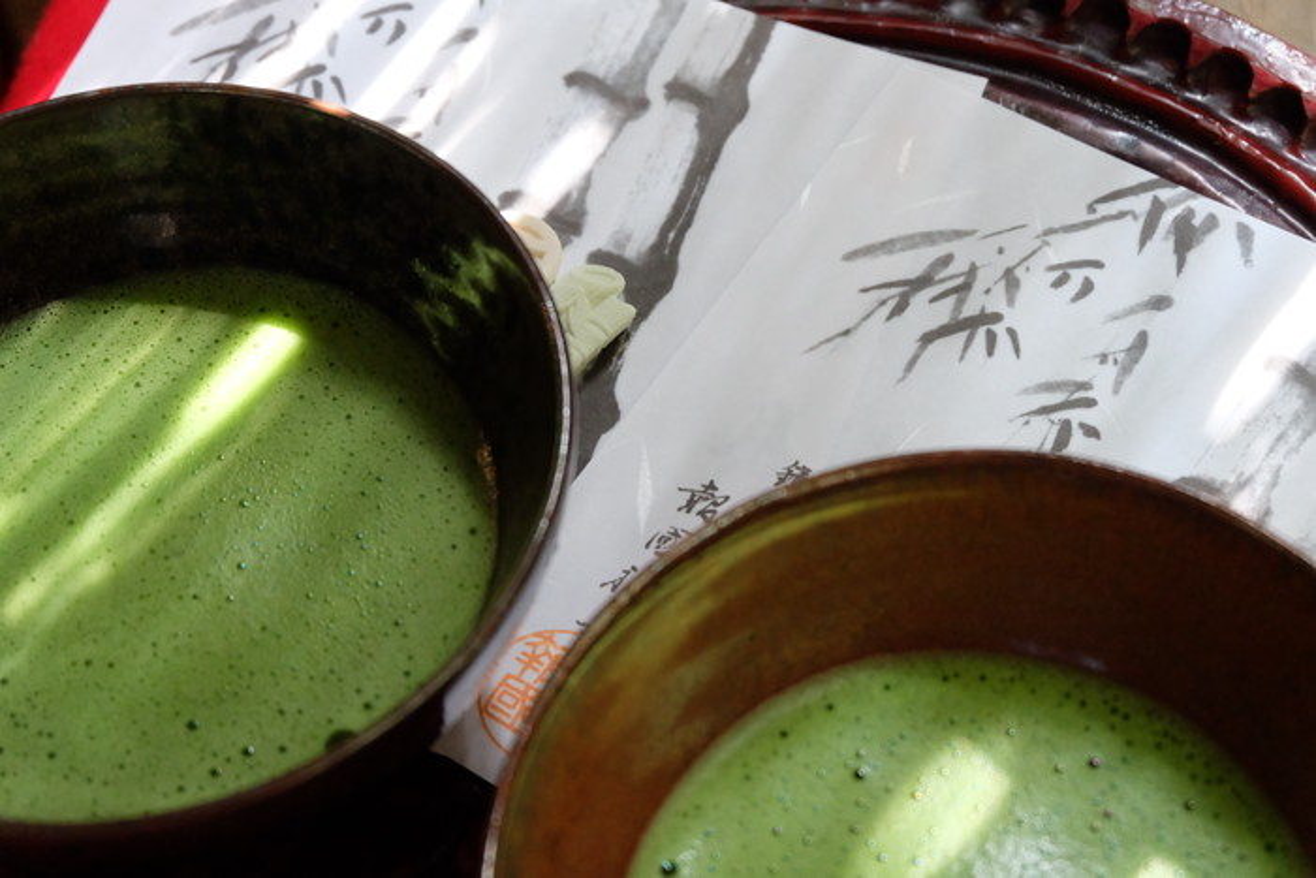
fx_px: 2742
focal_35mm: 75
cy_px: 439
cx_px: 658
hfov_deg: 27.0
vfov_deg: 18.2
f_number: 5.6
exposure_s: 1/15
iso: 5000
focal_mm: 50
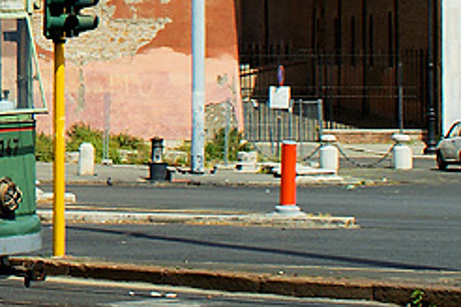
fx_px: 2394
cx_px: -465
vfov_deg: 7.2
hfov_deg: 10.2
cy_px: -189
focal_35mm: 187
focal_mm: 30
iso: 100
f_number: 8
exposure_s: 1/250
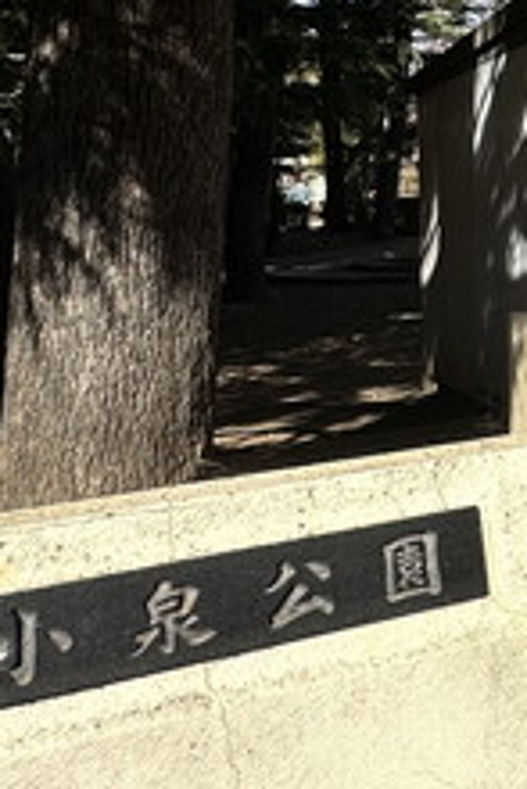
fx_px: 1162
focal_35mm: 53
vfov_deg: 36.0
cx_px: 810
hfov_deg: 21.2
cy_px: 136
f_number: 2.2
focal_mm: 2.22
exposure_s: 1/2092
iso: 40
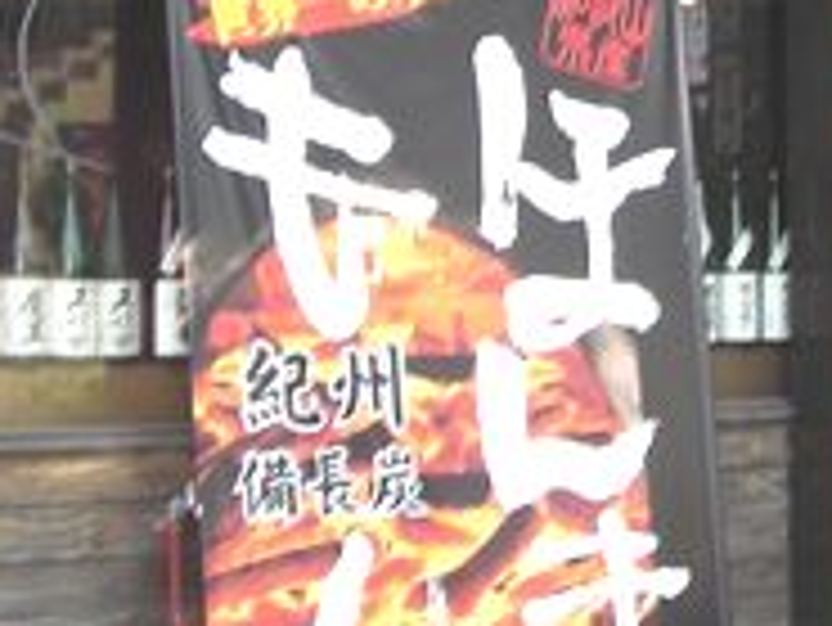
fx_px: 2790
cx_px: 654
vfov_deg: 12.6
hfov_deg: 16.8
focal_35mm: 116
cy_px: 18
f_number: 3.2
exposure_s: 1/41.5
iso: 50
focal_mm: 6.3
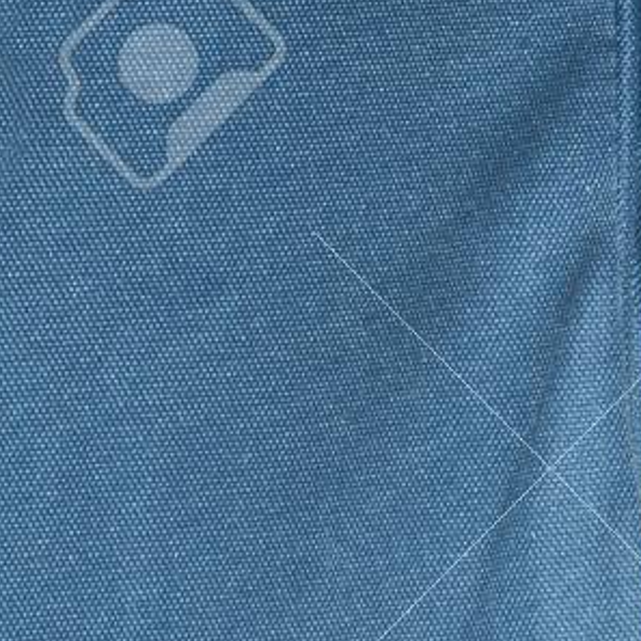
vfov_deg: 4.2
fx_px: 8754
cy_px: -16
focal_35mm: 418
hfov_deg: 4.2
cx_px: -242
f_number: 10
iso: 160
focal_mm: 75
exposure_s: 1/200
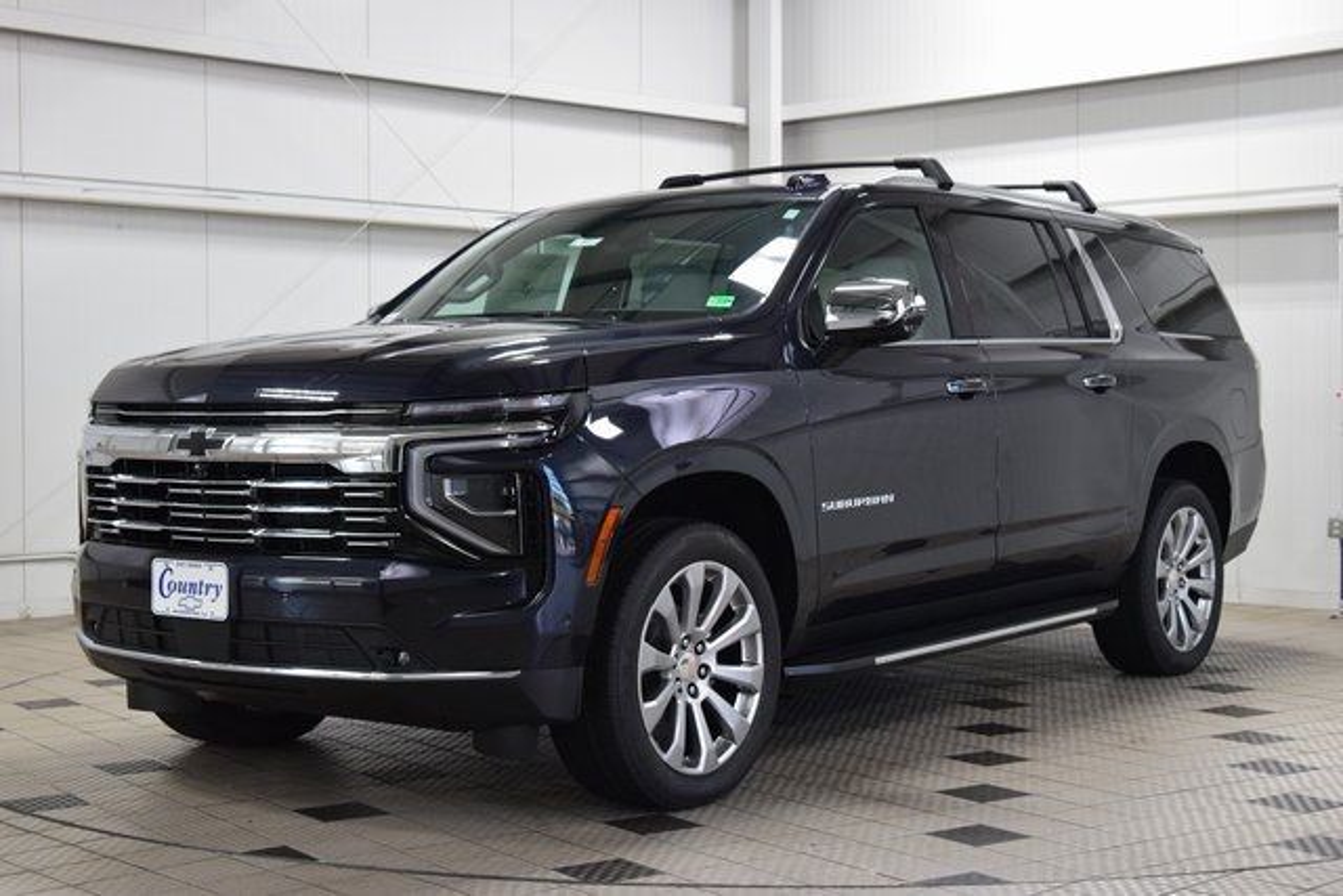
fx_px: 2127
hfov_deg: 35.0
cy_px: 448
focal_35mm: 57
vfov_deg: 23.8
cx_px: 672
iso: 1600
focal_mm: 38
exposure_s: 1/60
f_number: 6.3
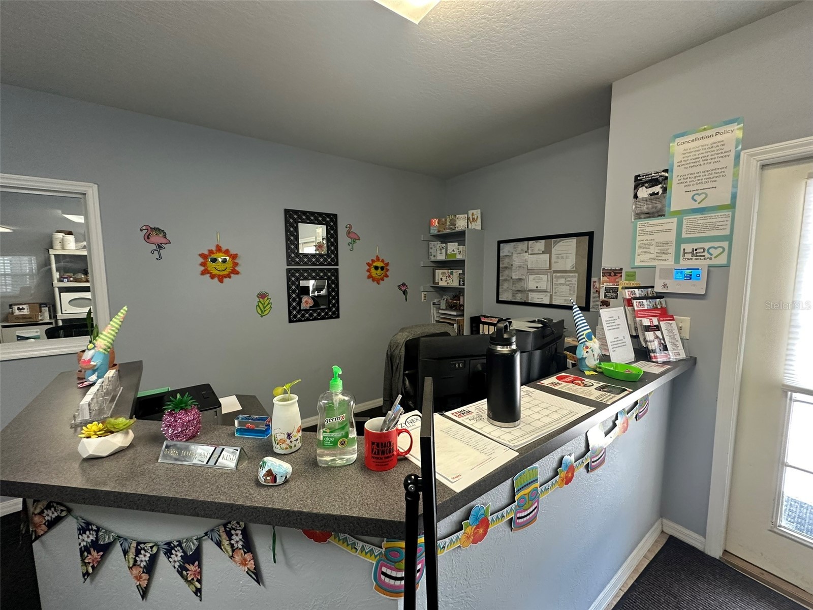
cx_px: 406
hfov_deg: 102.1
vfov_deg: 85.7
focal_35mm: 14
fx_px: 329
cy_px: 305
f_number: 2.2
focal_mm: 2.22
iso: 250
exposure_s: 1/120
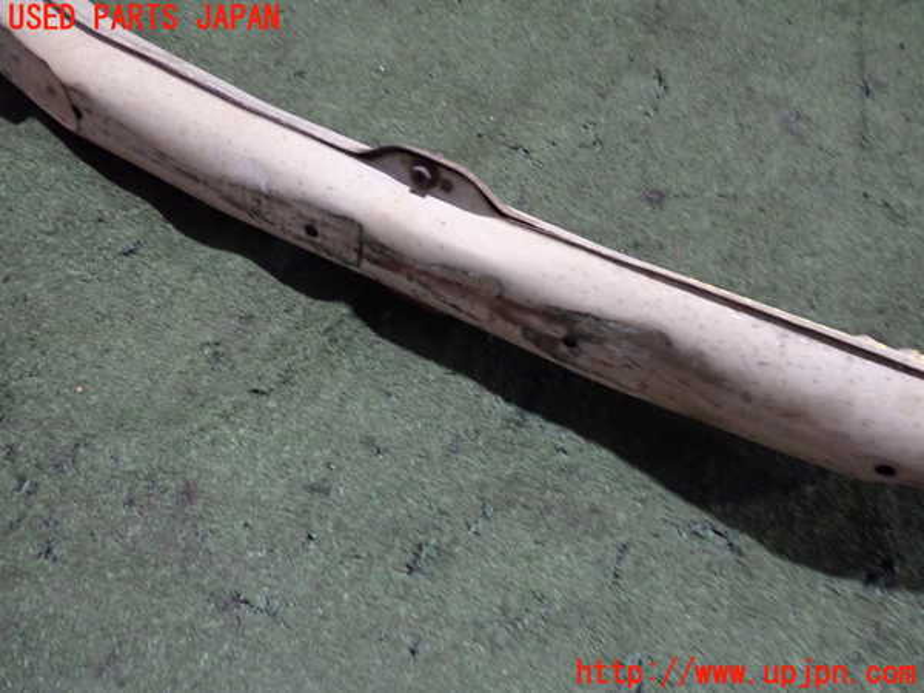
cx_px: 462
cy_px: 346
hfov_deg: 60.0
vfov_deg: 46.8
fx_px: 801
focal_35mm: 30
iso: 640
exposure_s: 1/30
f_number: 2.3
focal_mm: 5.4
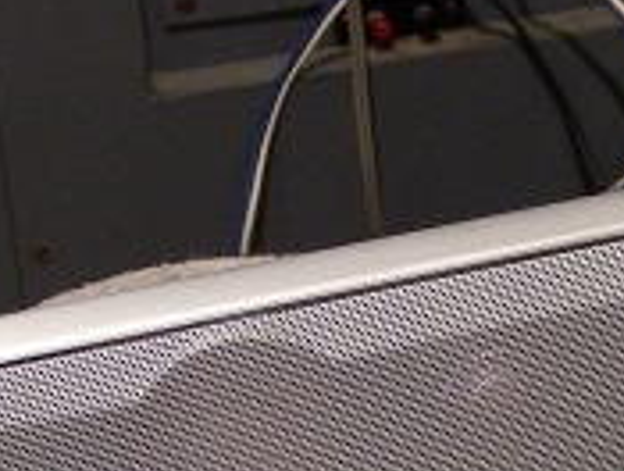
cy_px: 582
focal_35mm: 208
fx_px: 3757
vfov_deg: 7.1
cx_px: 956
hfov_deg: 9.2
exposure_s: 1/20
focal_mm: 11.8
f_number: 3.6
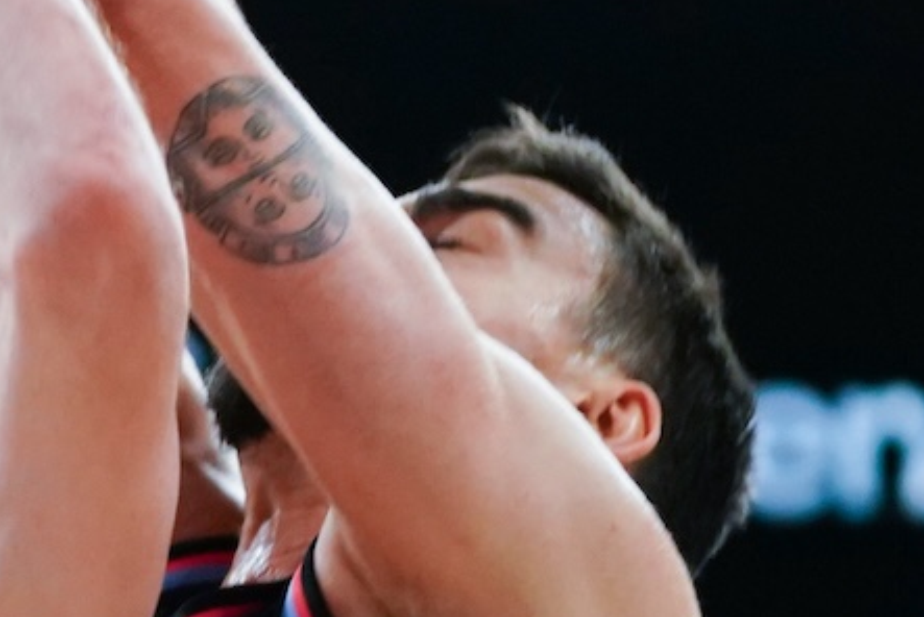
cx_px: -592
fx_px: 9734
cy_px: 446
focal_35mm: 379
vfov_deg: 3.6
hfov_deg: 5.4
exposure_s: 1/1250
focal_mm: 70
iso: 2500
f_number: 2.8
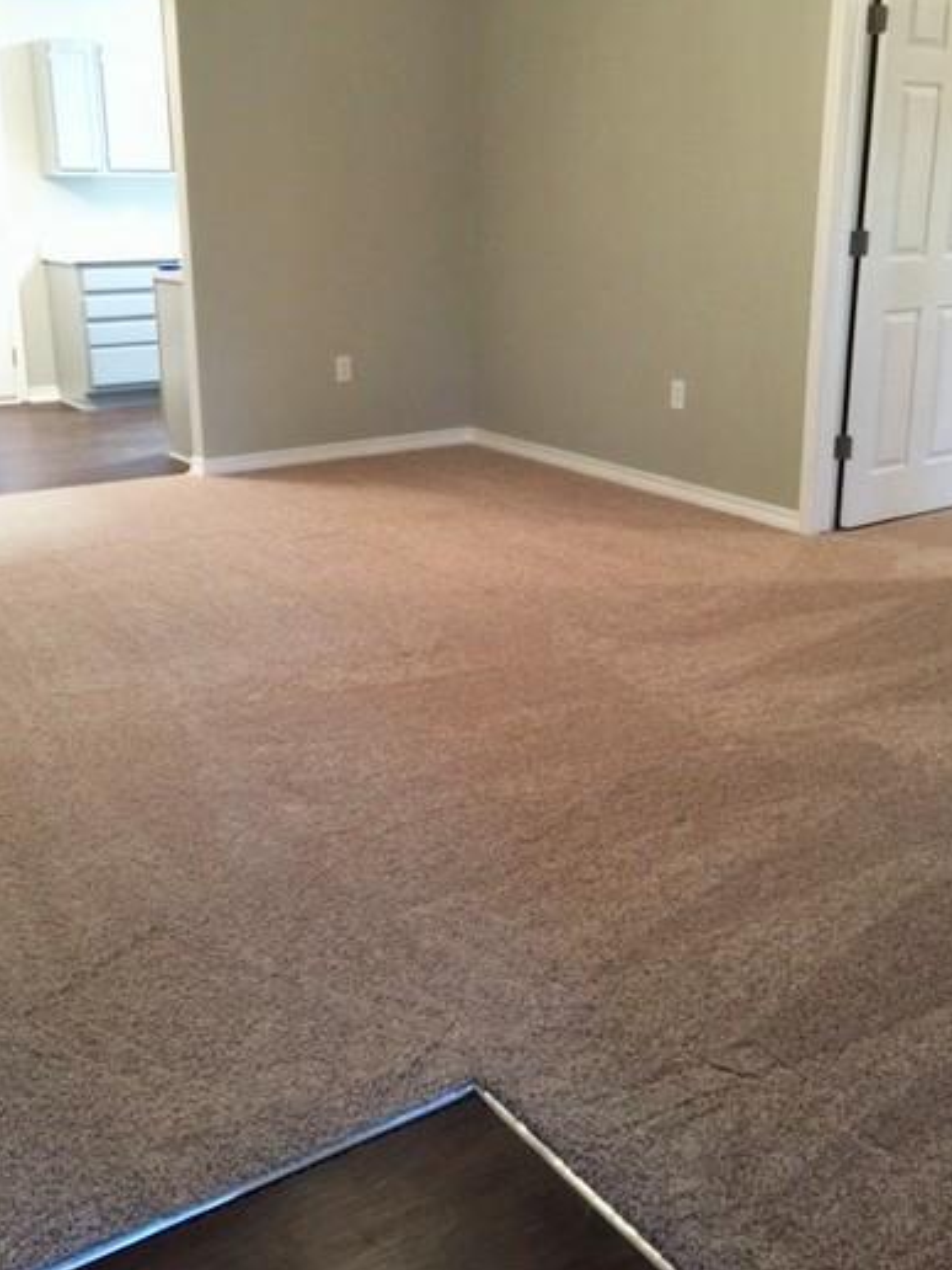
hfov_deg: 39.7
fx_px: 1320
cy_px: 566
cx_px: 465
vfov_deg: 51.3
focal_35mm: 36
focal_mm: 4.15
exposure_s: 1/15
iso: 100
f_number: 2.2
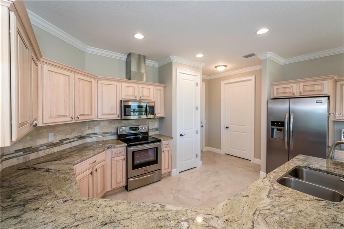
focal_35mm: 15
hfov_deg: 100.4
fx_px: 143
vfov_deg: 77.3
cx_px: 172
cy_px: 114
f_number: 4
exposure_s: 1/60
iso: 450
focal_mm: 15
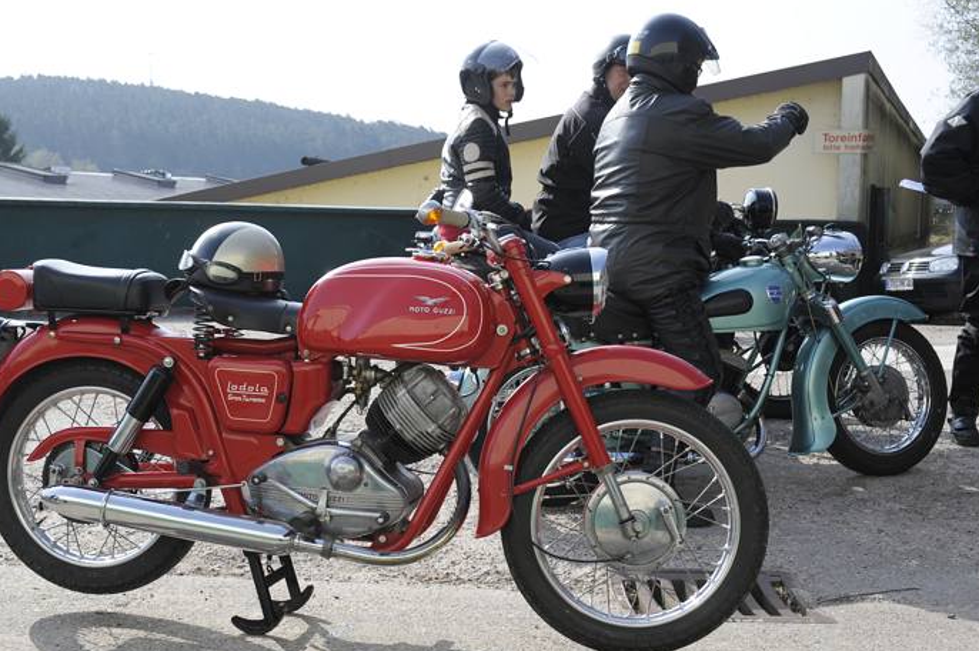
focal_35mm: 49
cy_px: 375
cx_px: 445
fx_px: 1331
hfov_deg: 40.3
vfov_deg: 27.4
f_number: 8
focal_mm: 42
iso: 200
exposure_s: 1/320
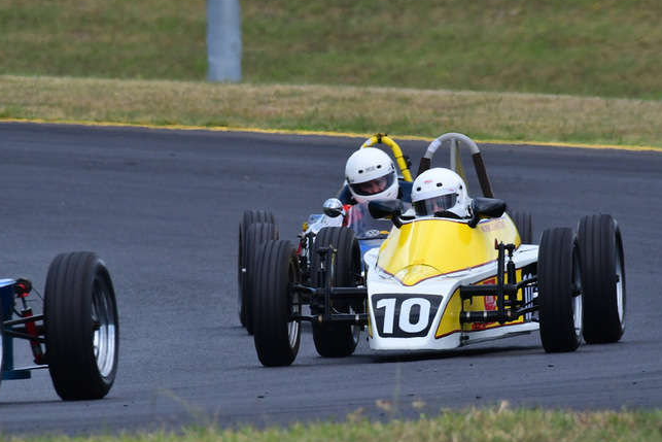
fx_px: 17160
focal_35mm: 933
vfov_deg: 1.5
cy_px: 194
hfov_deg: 2.2
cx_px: 305
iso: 640
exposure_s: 1/640
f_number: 11
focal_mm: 500
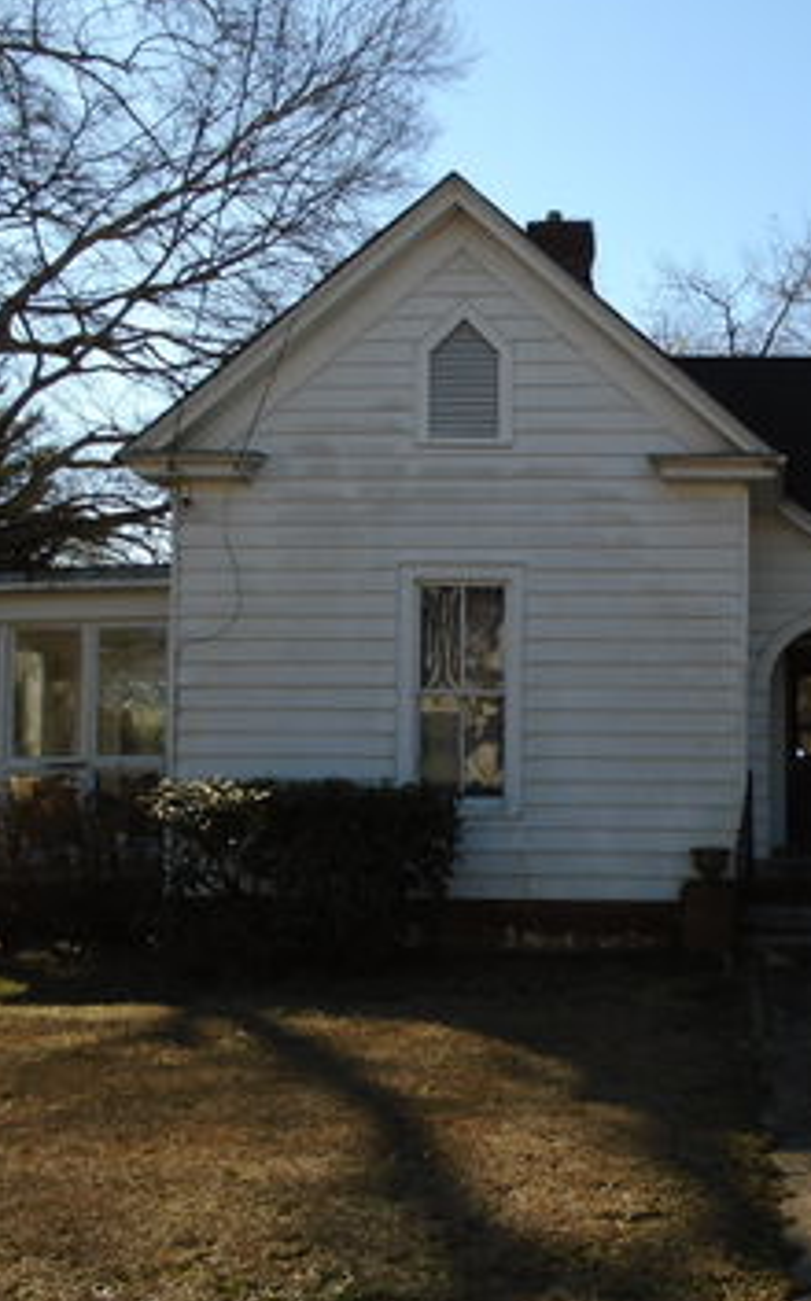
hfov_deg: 30.4
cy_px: 682
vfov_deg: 49.3
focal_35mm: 40
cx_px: 748
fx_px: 1417
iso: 100
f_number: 3.2
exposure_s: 1/800
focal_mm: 4.6
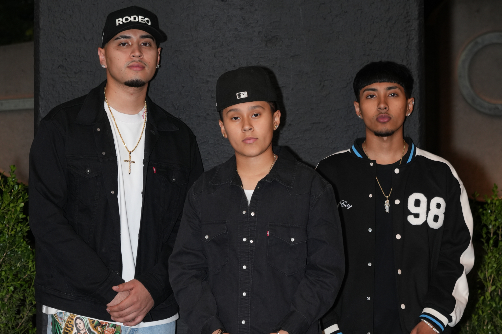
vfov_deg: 19.2
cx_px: 248
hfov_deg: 28.5
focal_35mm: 71
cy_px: 166
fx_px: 990
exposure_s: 1/100
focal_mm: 70
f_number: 5
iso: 640
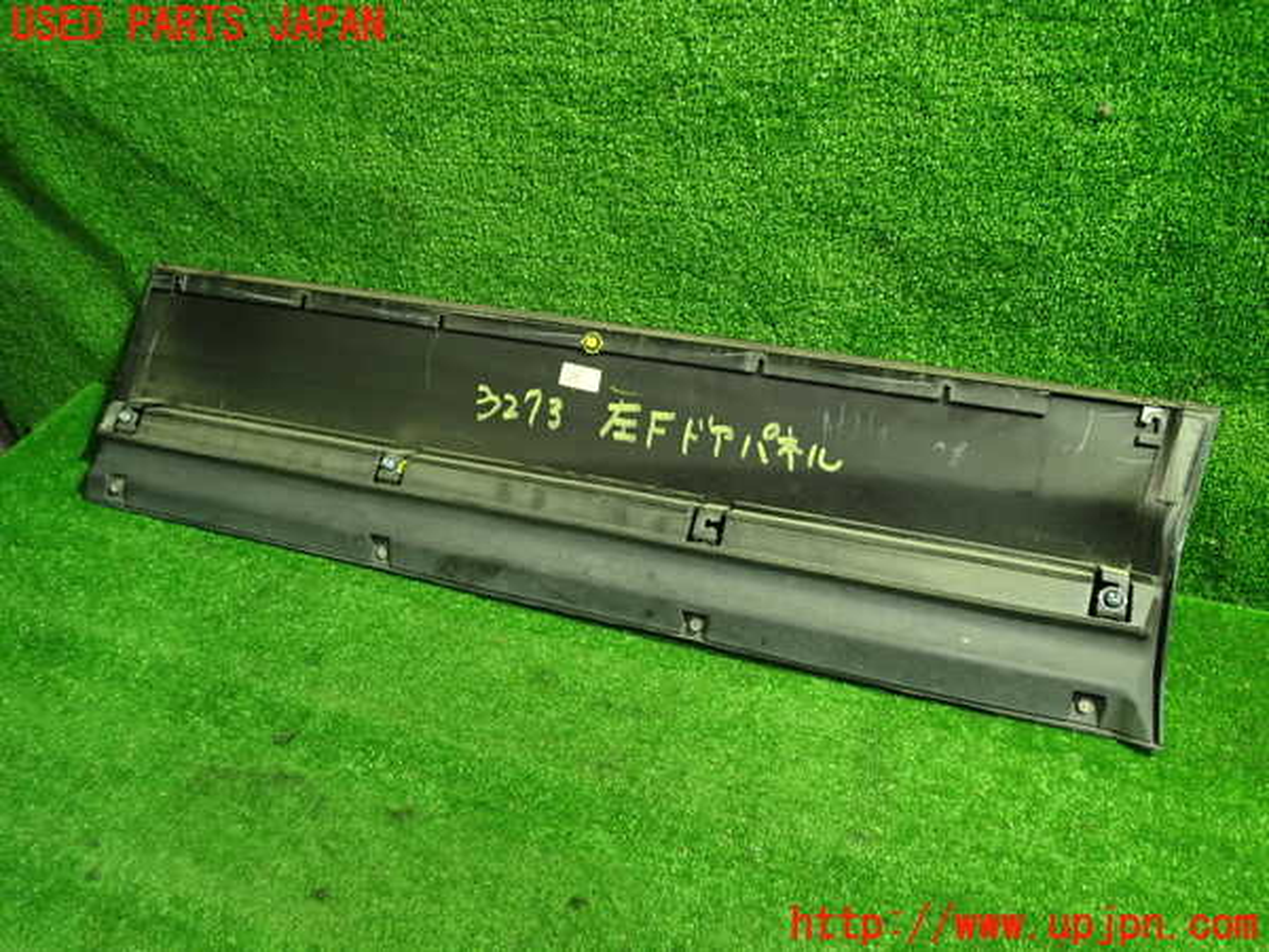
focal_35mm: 30
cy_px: 476
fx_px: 1100
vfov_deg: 46.8
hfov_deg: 60.0
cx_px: 634
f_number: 2.3
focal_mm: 5.4
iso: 400
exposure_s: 1/30
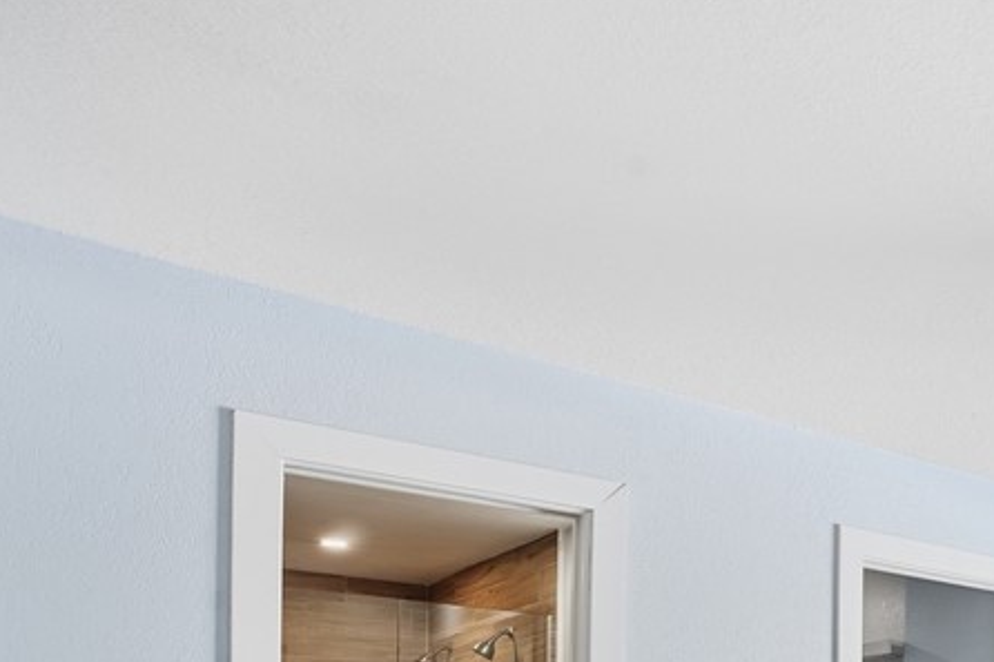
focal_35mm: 39
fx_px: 1076
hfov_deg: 39.2
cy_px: 790
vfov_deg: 29.5
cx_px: 1130
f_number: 9
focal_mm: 16
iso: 200
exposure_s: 1/50
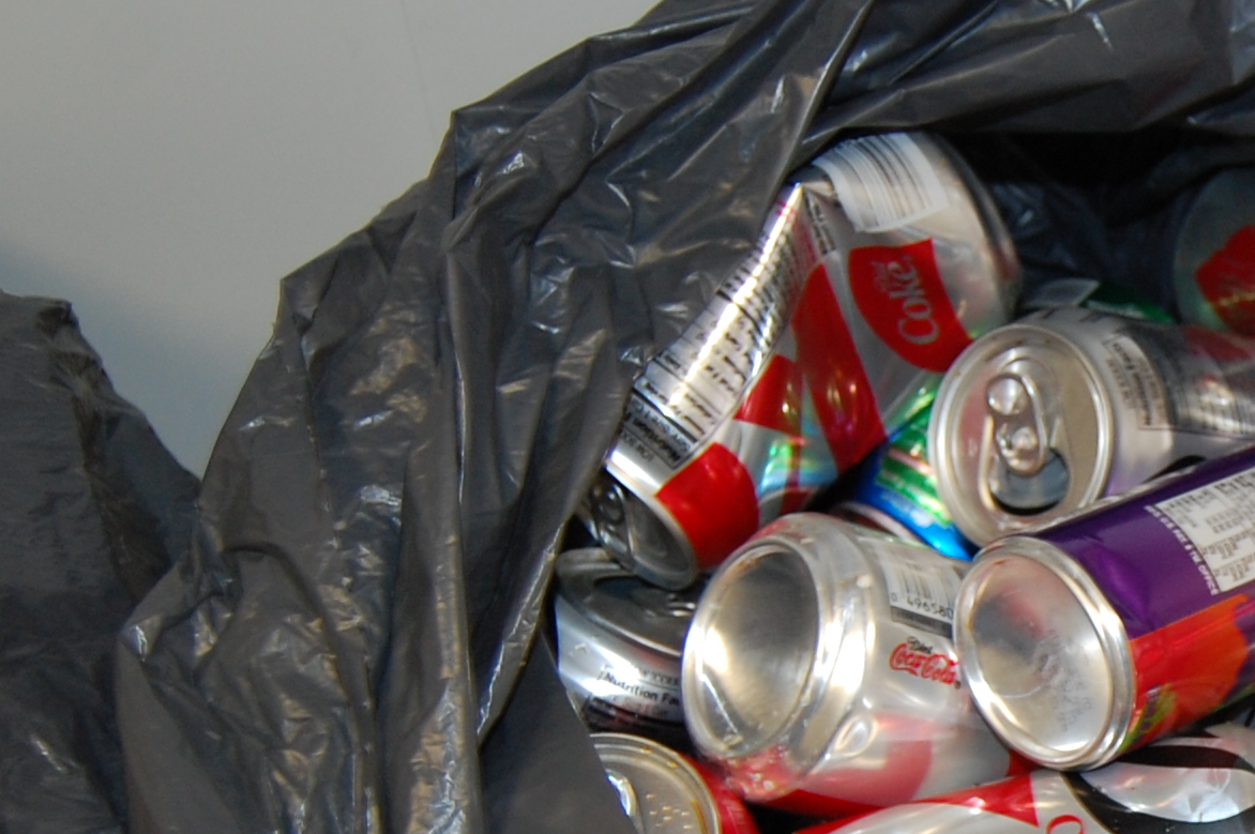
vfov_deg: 17.4
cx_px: 1367
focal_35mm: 77
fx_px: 2682
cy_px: 748
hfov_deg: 24.6
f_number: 3.8
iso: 400
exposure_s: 1/60
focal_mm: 20
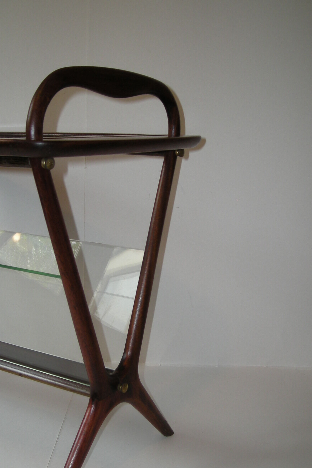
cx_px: 144
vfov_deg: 42.6
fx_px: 598
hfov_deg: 29.2
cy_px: 278
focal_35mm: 46
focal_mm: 5.7
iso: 50
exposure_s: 1/48.4
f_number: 2.8
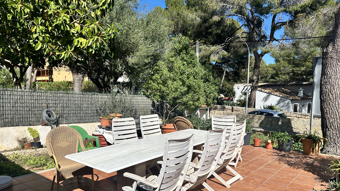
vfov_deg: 42.6
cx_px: 170
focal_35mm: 27
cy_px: 117
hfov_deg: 69.9
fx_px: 243
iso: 80
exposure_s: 1/7042
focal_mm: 6.86
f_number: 1.78
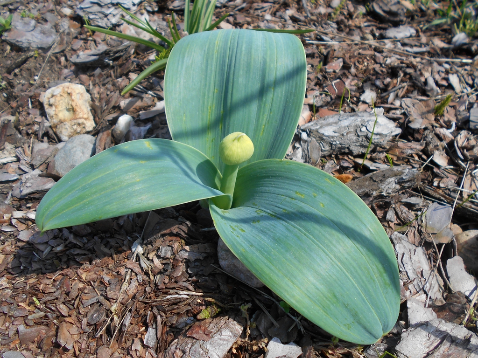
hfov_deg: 60.0
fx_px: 414
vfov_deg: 46.8
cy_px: 179
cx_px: 239
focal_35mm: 30
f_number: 3.4
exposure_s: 1/640
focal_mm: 5.1
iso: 80
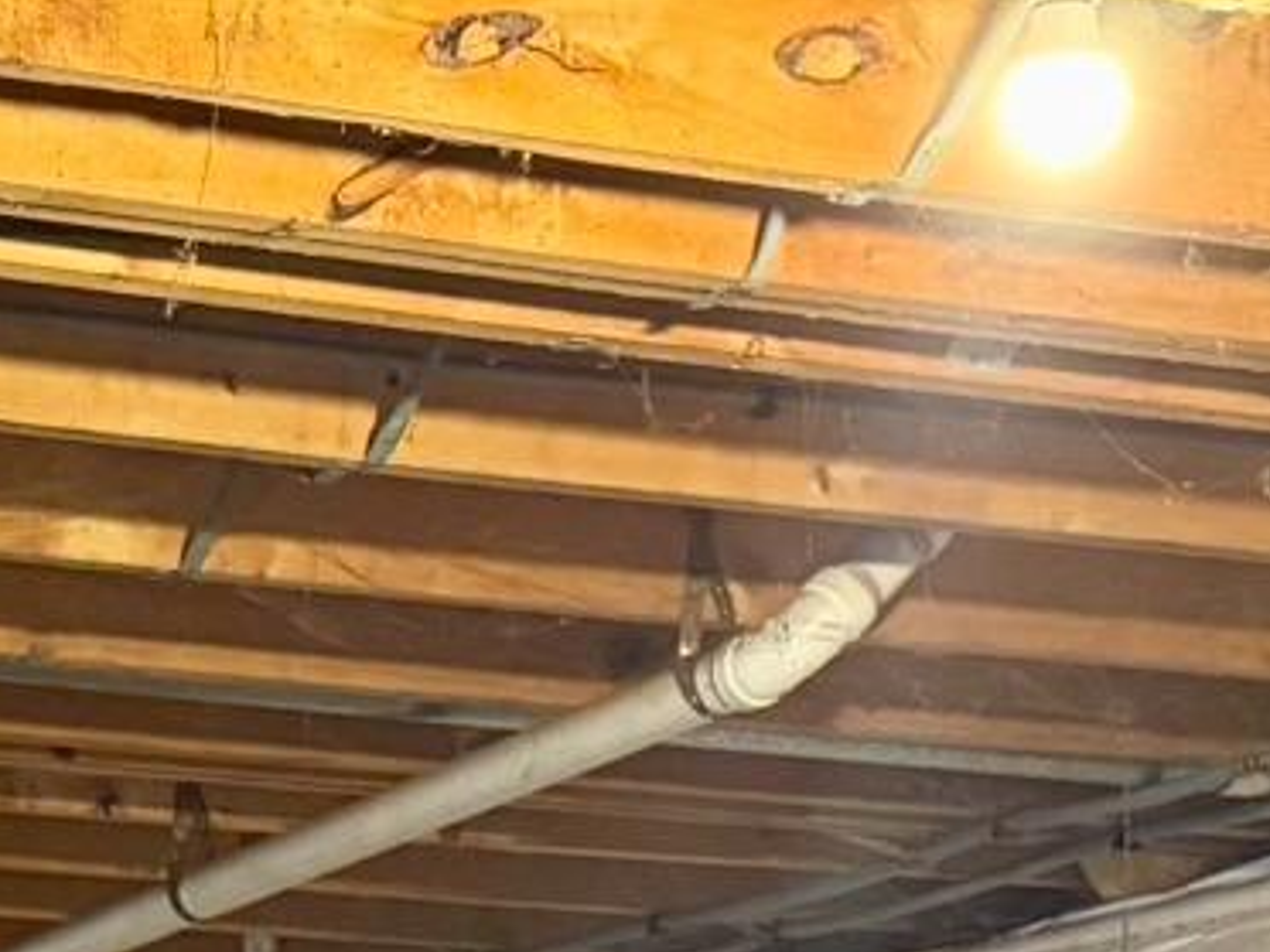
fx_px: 4843
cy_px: 1624
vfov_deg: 10.6
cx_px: 96
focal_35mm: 132
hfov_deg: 14.8
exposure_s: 1/60
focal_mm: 6.76
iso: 800
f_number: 1.78
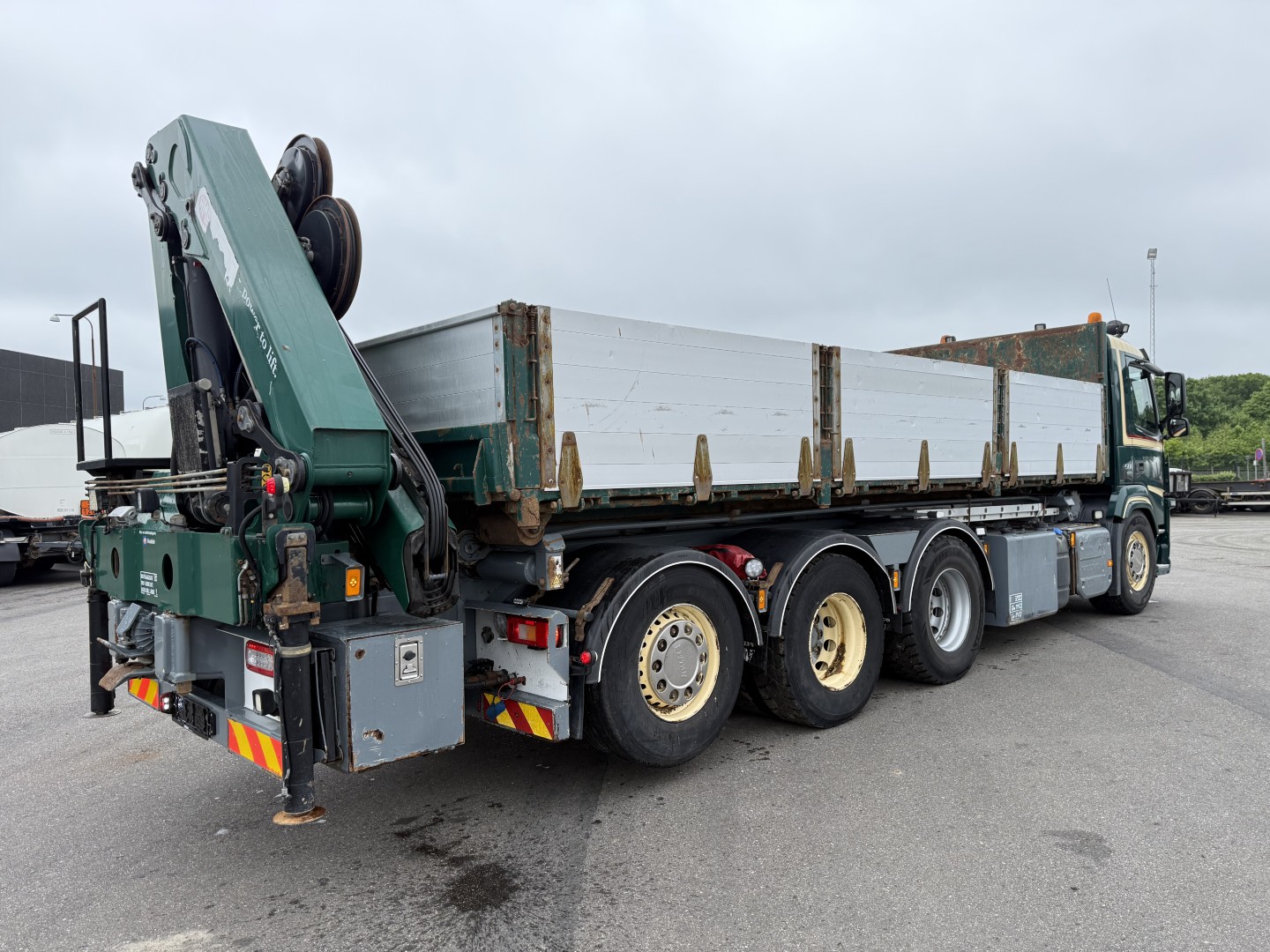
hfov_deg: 71.6
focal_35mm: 24
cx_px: 635
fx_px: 881
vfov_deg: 56.8
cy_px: 476
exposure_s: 1/715
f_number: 1.78
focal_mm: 6.76
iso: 100
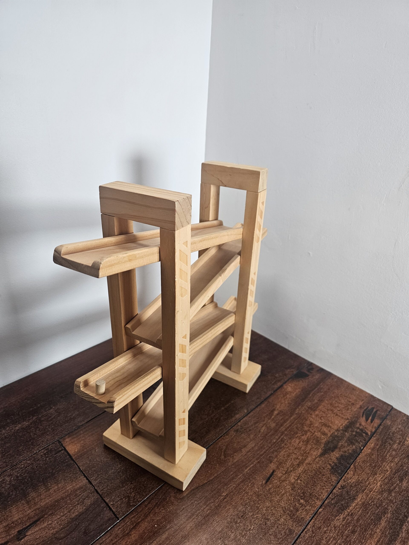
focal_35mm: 23
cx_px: 204
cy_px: 272
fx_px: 362
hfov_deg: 58.9
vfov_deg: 73.9
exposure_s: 1/120
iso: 200
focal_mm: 6.3
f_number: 1.7
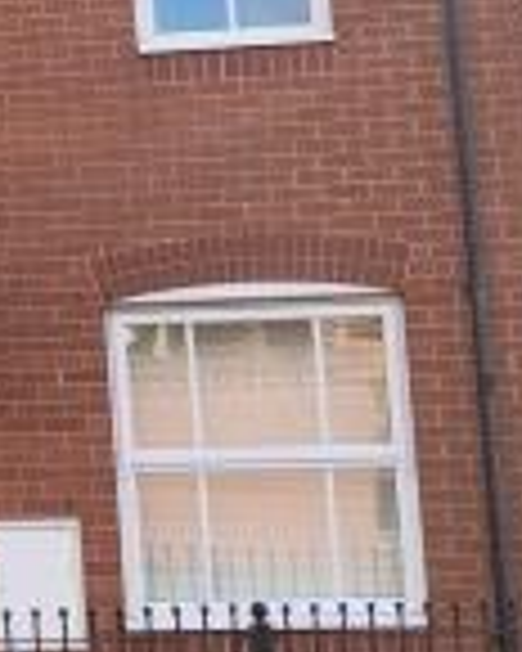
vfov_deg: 17.0
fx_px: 2163
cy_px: 130
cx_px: -315
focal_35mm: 112
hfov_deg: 12.9
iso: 25
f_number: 1.8
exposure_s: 1/485
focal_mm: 4.25
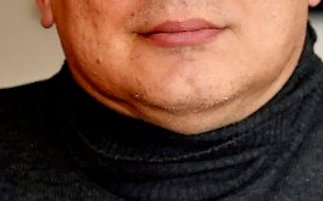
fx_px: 5584
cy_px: 202
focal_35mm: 635
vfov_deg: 2.1
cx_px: 238
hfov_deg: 3.3
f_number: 4
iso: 800
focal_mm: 110
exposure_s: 1/250
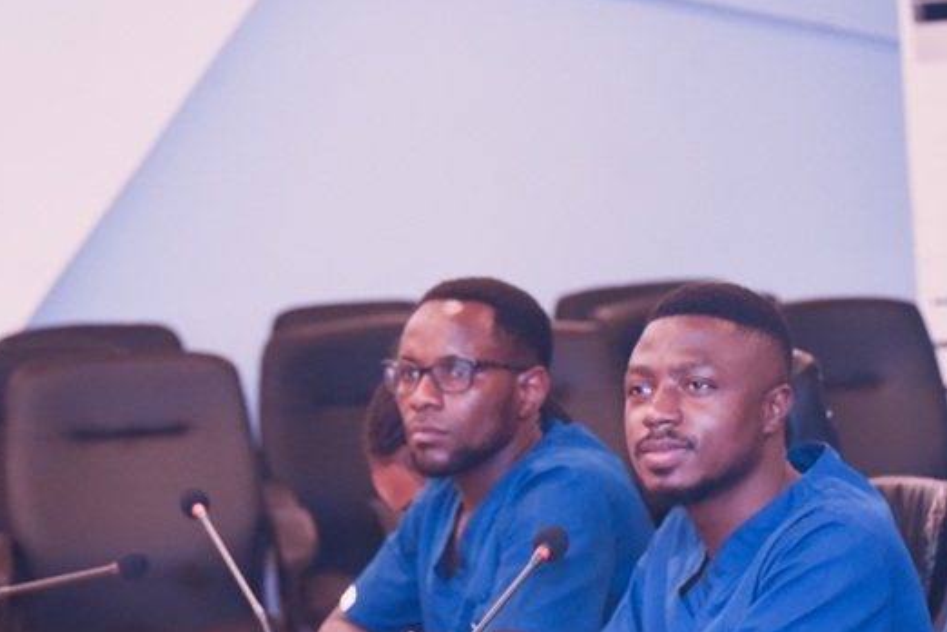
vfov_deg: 6.4
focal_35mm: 214
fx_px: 5629
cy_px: 409
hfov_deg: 9.6
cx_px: 533
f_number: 8
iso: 4000
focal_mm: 110
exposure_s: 1/160
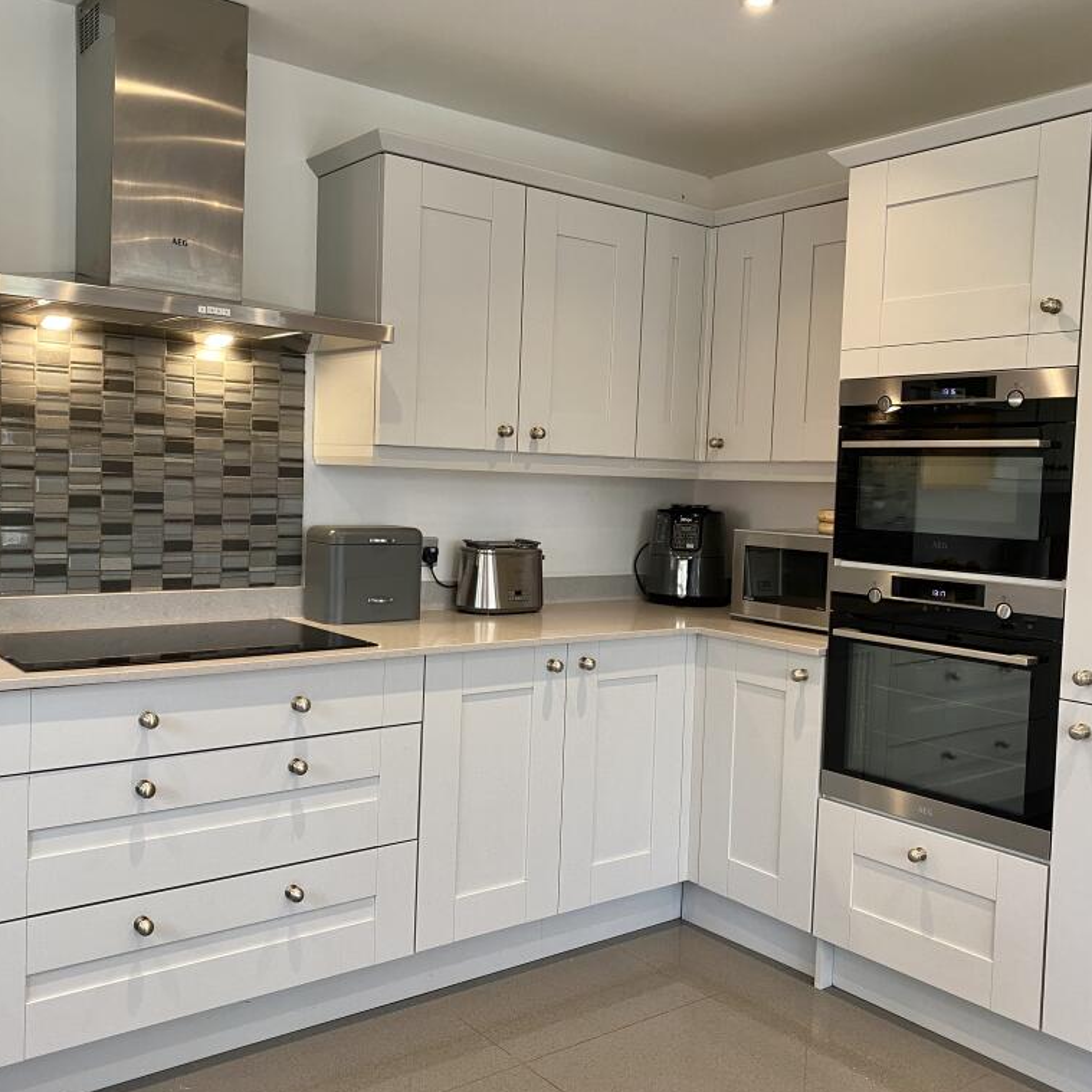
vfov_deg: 52.5
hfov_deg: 52.5
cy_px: 548
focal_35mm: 31
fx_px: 1106
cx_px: 496
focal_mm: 4.25
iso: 100
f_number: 1.8
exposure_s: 1/50
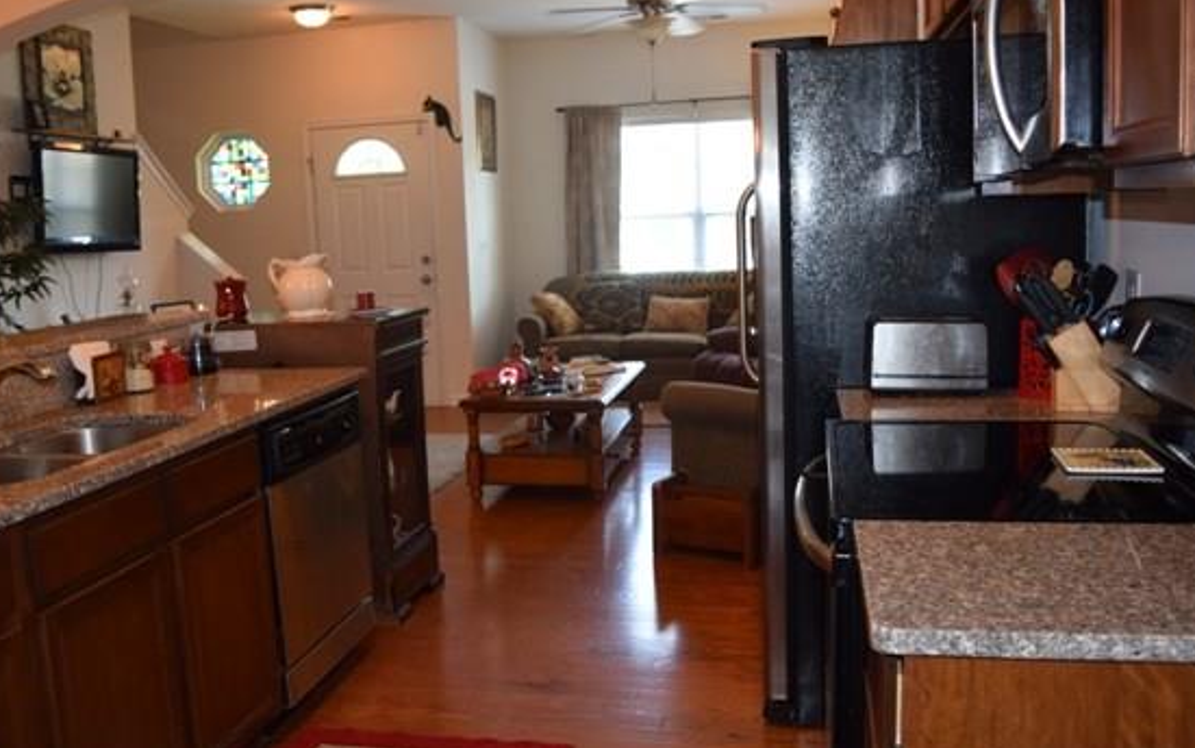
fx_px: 1042
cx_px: 532
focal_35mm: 32
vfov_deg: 39.4
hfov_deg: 59.5
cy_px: 373
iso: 800
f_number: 4
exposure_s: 1/60
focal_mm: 18
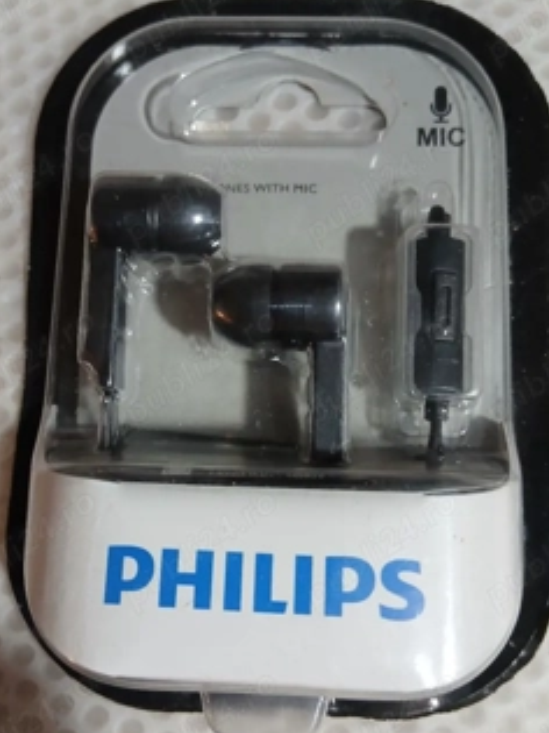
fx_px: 698
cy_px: 396
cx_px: 247
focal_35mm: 33
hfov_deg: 42.9
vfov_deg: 55.3
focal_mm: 3.98
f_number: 1.8
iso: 250
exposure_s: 1/50
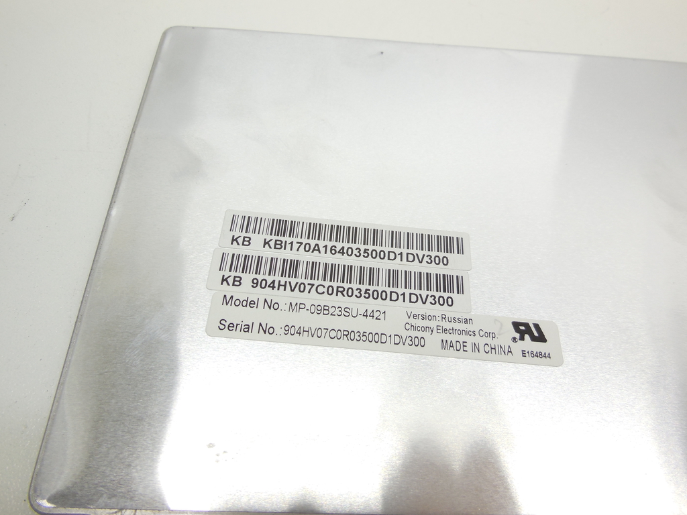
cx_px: 344
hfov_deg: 69.4
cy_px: 258
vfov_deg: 54.9
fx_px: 496
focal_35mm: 25
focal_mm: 4.5
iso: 125
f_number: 3.1
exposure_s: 1/160
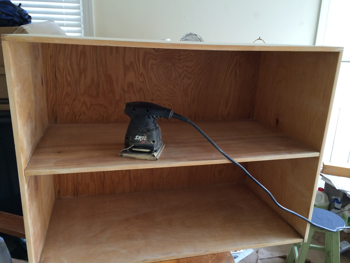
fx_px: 303
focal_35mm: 30
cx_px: 175
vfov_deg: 46.8
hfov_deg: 60.0
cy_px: 132
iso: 160
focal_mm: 4.12
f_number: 2.2
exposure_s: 1/30
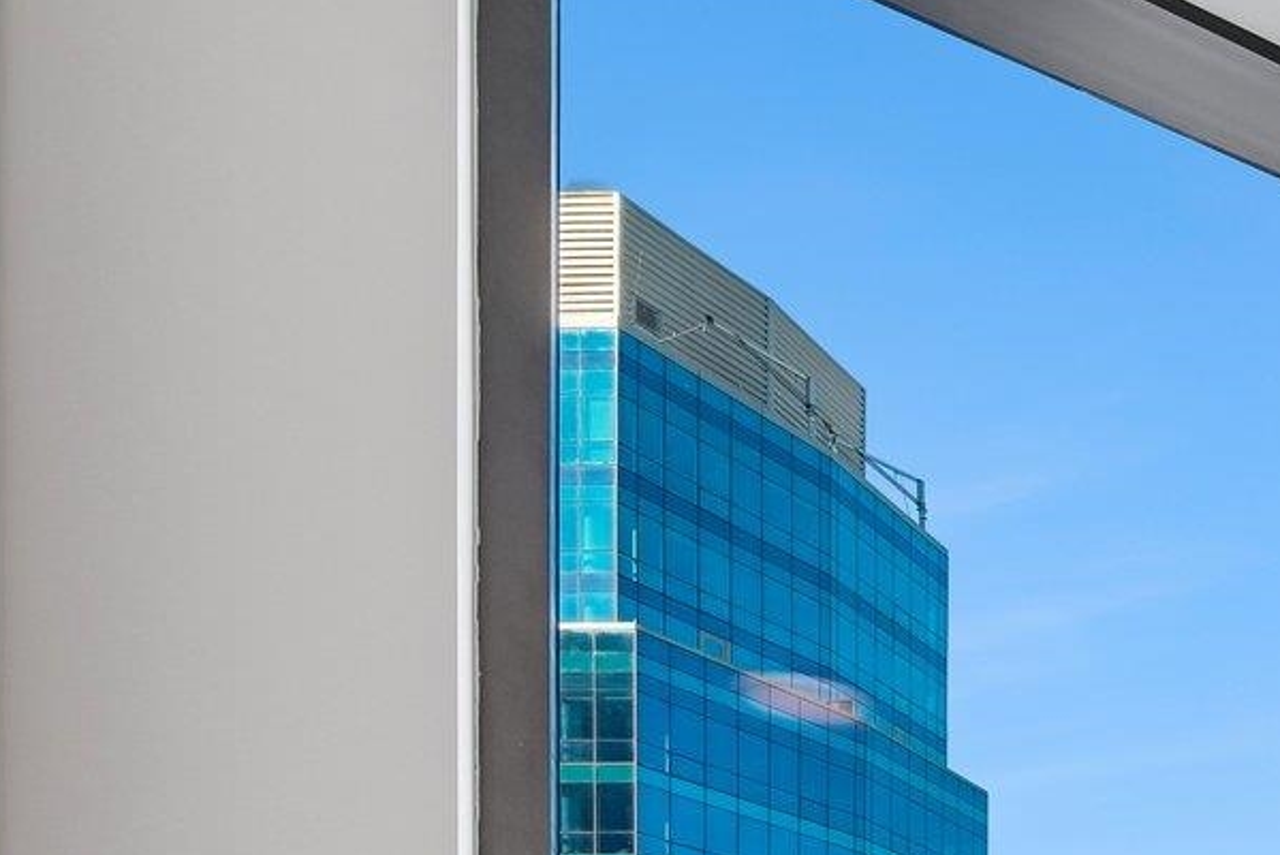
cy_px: 1247
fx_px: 1458
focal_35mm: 41
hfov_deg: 32.9
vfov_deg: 25.5
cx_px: 1722
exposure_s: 1/40
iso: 160
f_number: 8
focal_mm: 8
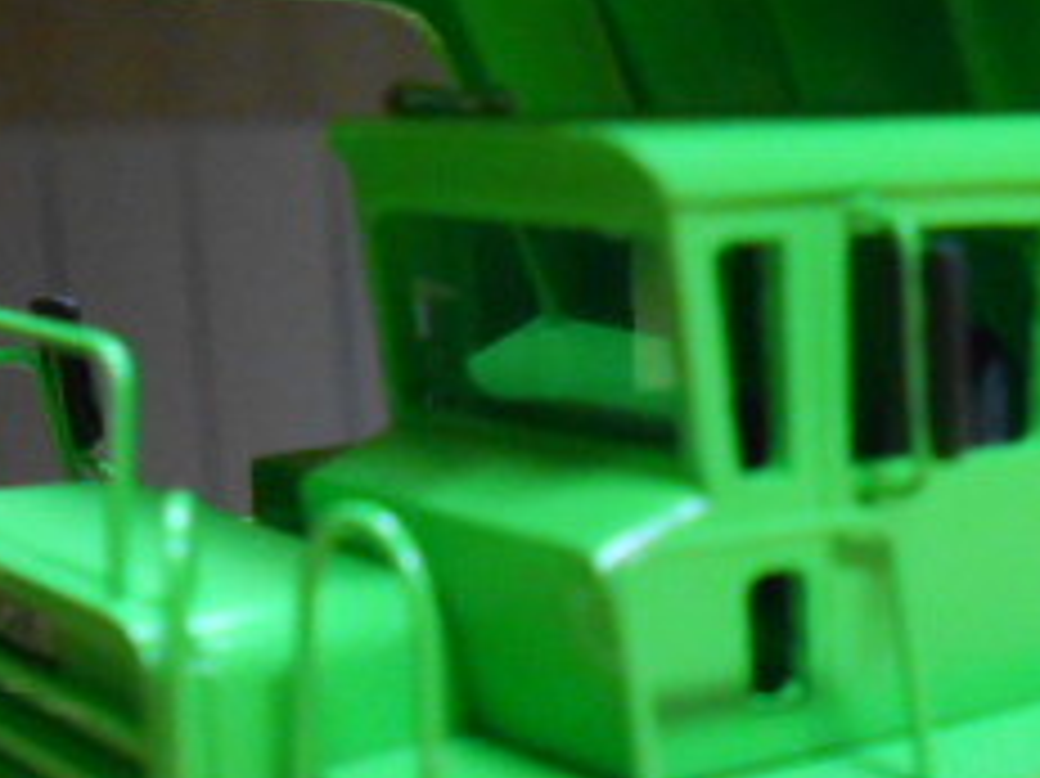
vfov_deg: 17.5
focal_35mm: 83
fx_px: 2492
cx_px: 1008
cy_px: 702
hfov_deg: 22.8
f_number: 3.8
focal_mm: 5.3
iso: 400
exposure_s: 1/30
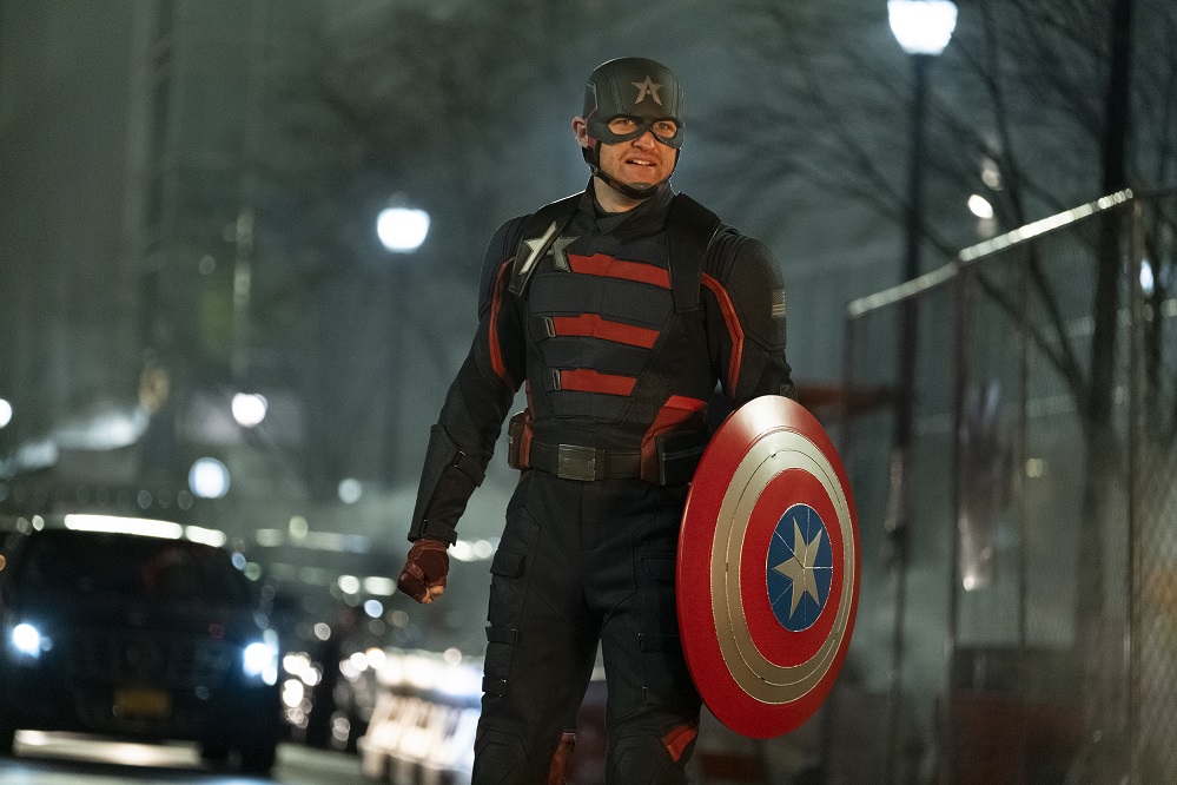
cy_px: 392
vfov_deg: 7.1
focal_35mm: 194
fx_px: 6342
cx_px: 588
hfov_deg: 10.6
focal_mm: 129.2
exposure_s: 1/250
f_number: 2.8
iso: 5000
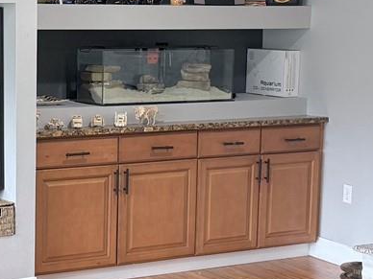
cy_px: 147
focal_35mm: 99
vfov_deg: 14.9
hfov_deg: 19.6
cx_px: 65
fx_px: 1067
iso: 200
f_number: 1.78
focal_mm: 6.76
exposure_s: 1/60
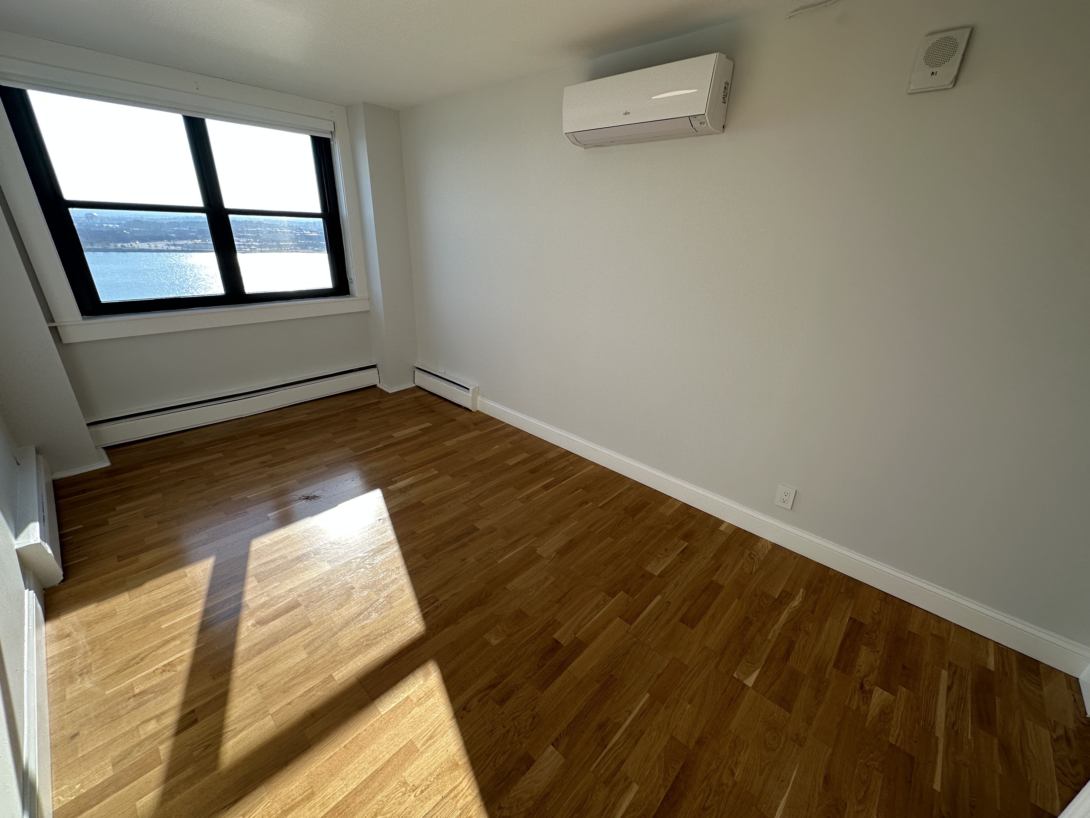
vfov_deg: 85.7
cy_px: 409
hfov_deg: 102.1
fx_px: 441
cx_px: 545
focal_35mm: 14
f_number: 2.2
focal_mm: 2.22
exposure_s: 1/323
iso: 40
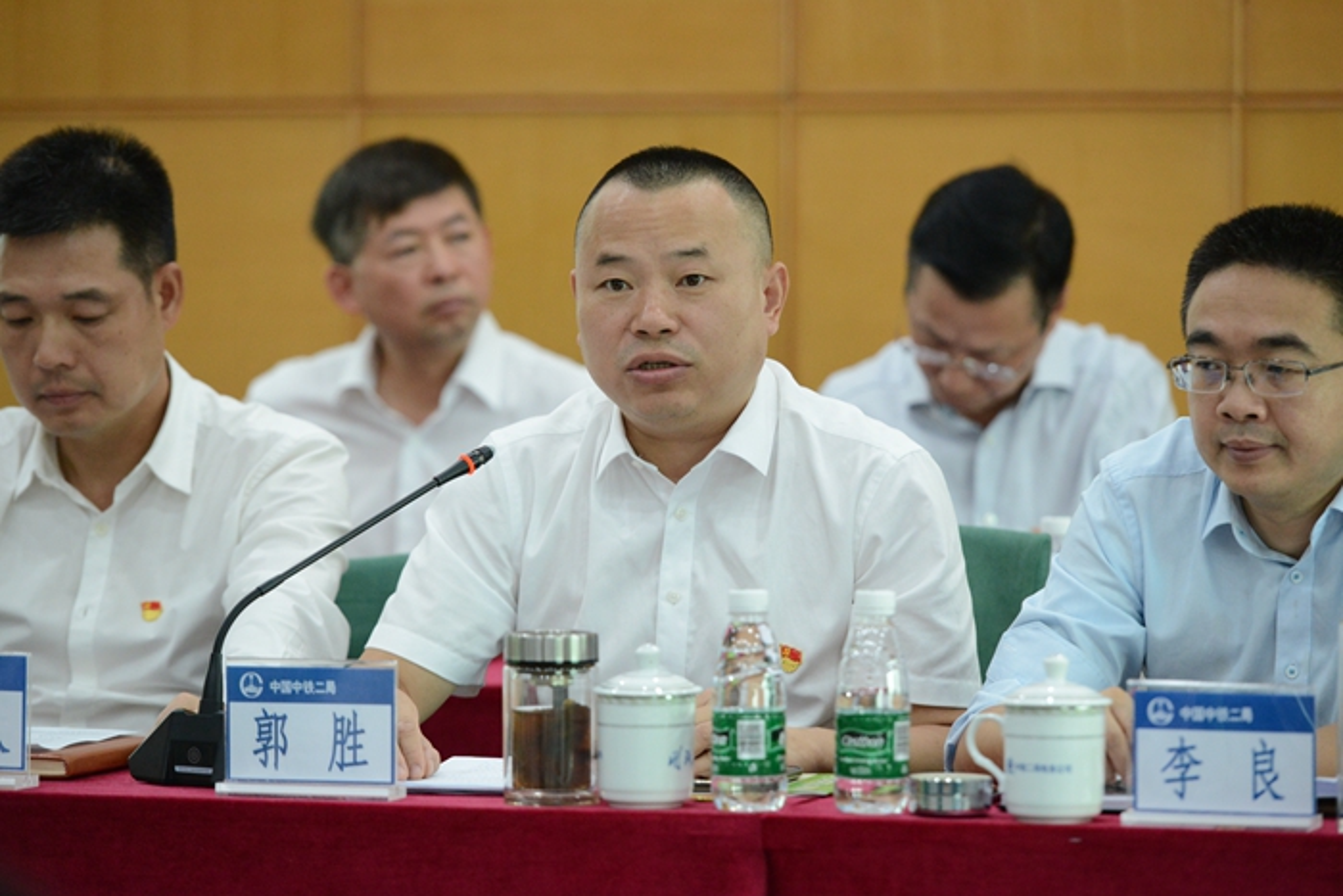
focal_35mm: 170
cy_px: 448
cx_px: 672
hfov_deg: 12.1
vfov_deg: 8.1
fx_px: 6343
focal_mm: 170
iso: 3600
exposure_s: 1/200
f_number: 4
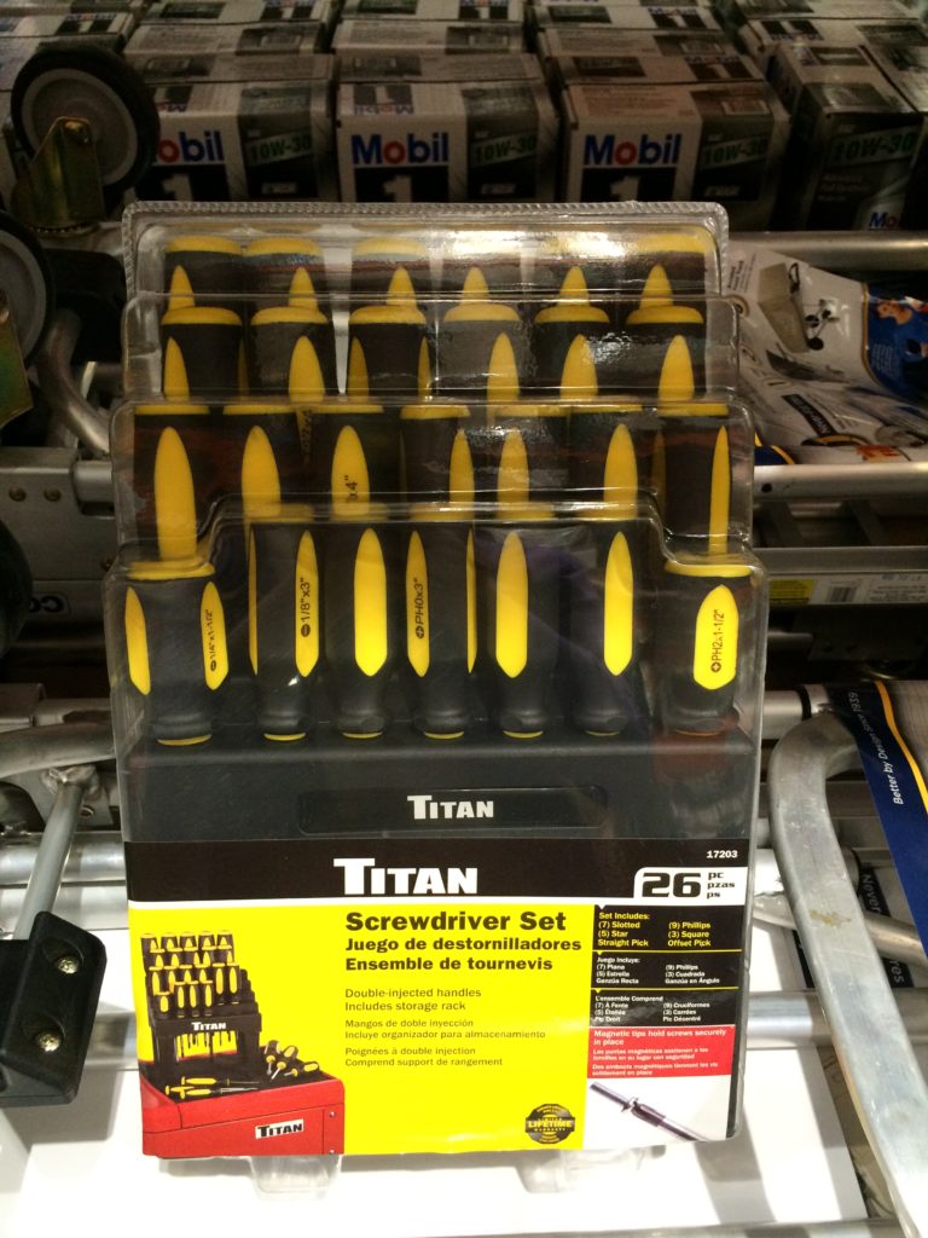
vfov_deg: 61.7
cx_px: 464
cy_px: 619
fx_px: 1037
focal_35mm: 29
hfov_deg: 48.2
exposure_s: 1/30
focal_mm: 4.15
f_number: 2.2
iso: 160
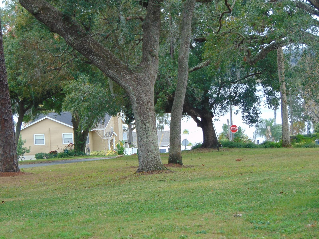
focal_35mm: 108
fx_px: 995
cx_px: 160
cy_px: 120
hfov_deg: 18.2
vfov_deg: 13.7
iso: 80
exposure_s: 1/60
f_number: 3.9
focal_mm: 19.4
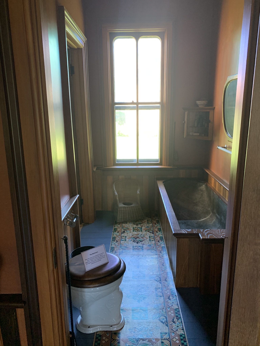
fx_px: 260
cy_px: 173
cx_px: 130
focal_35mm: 26
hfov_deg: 53.1
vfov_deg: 67.3
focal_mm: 4.25
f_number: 1.8
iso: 200
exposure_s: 1/60
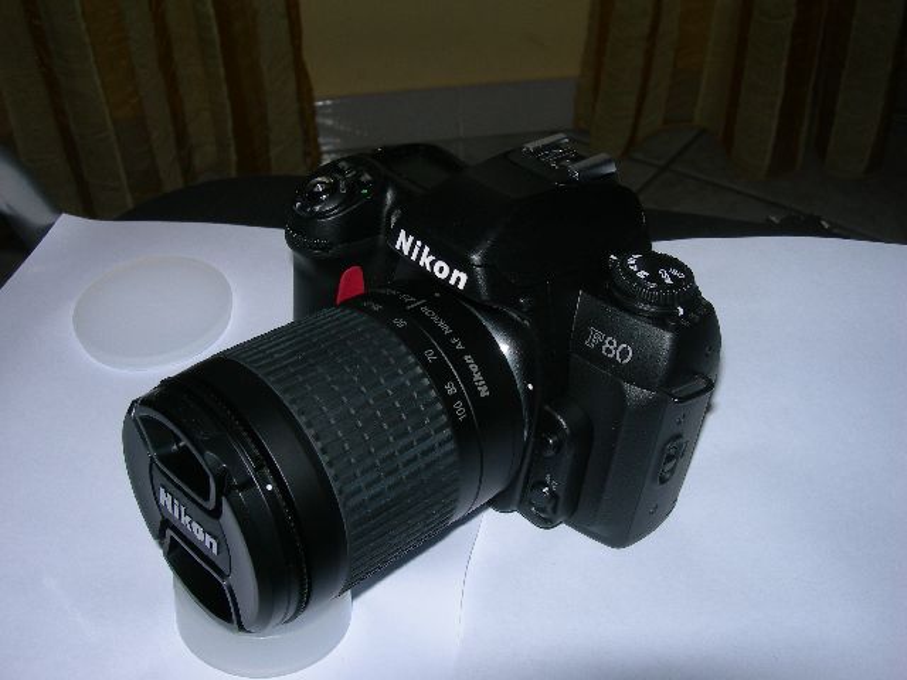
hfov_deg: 49.0
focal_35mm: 38
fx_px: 996
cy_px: 340
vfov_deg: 37.7
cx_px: 454
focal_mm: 7.8
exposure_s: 1/60.1
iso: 50
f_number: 4.8
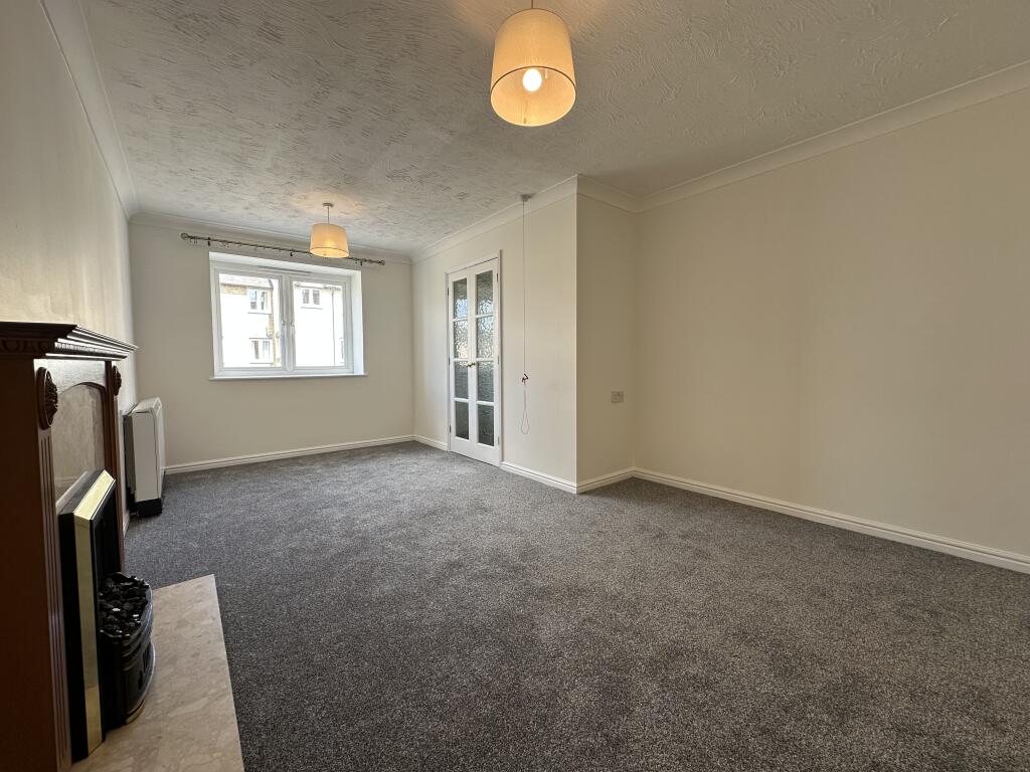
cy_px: 386
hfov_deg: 102.1
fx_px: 417
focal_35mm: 14
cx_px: 515
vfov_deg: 85.7
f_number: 2.2
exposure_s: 1/99
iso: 50
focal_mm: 2.22
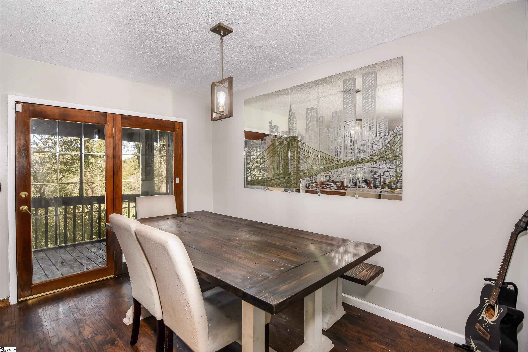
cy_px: 176
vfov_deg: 72.1
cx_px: 264
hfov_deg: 95.0
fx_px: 242
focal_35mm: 16
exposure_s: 1/8
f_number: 2.8
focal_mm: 11
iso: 100
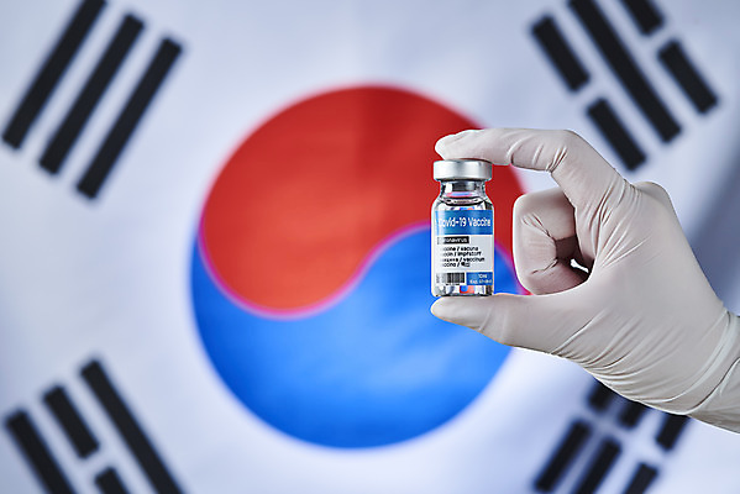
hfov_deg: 19.4
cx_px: 370
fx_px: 2159
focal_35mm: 105
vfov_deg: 13.1
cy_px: 247
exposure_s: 1/125
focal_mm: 105
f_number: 13
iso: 100
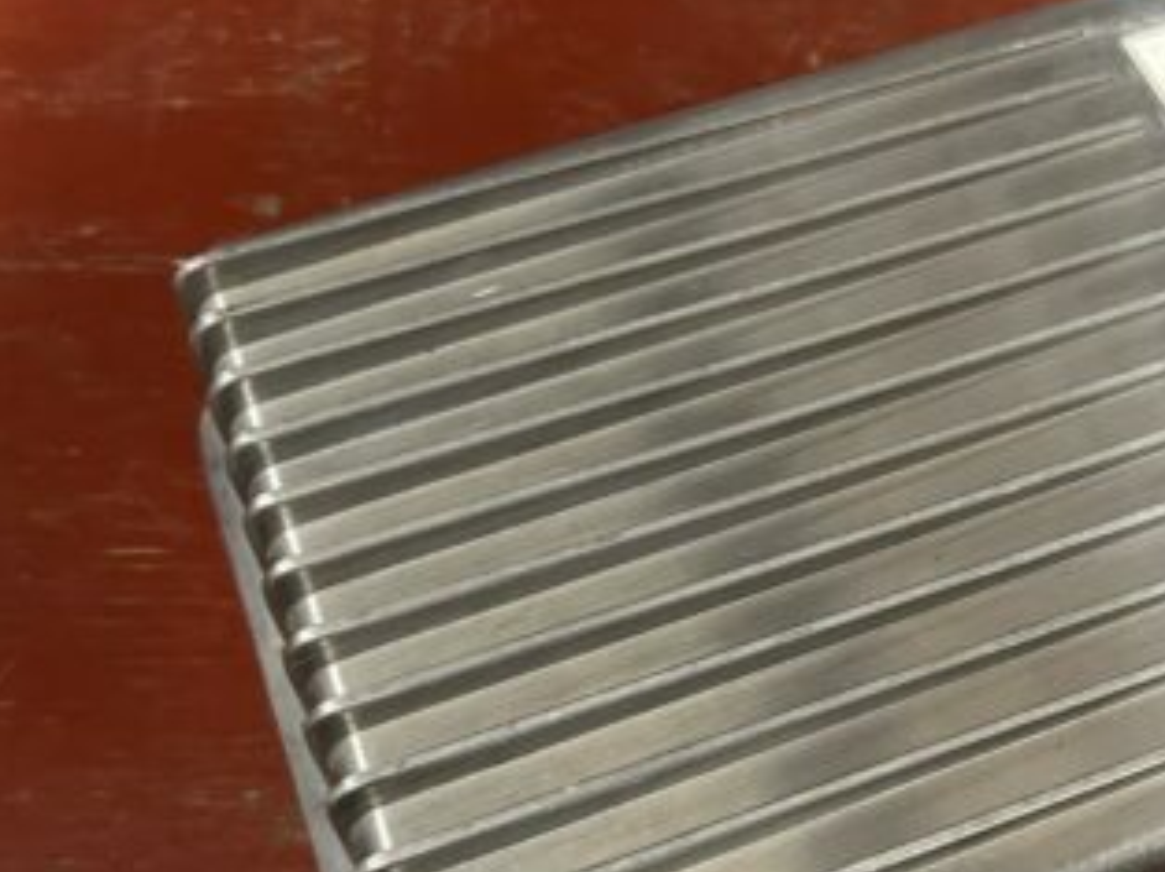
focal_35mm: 53
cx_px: 935
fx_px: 1782
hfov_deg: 35.0
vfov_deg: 27.1
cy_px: 668
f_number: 1.5
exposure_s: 1/33
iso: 400
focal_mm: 5.7
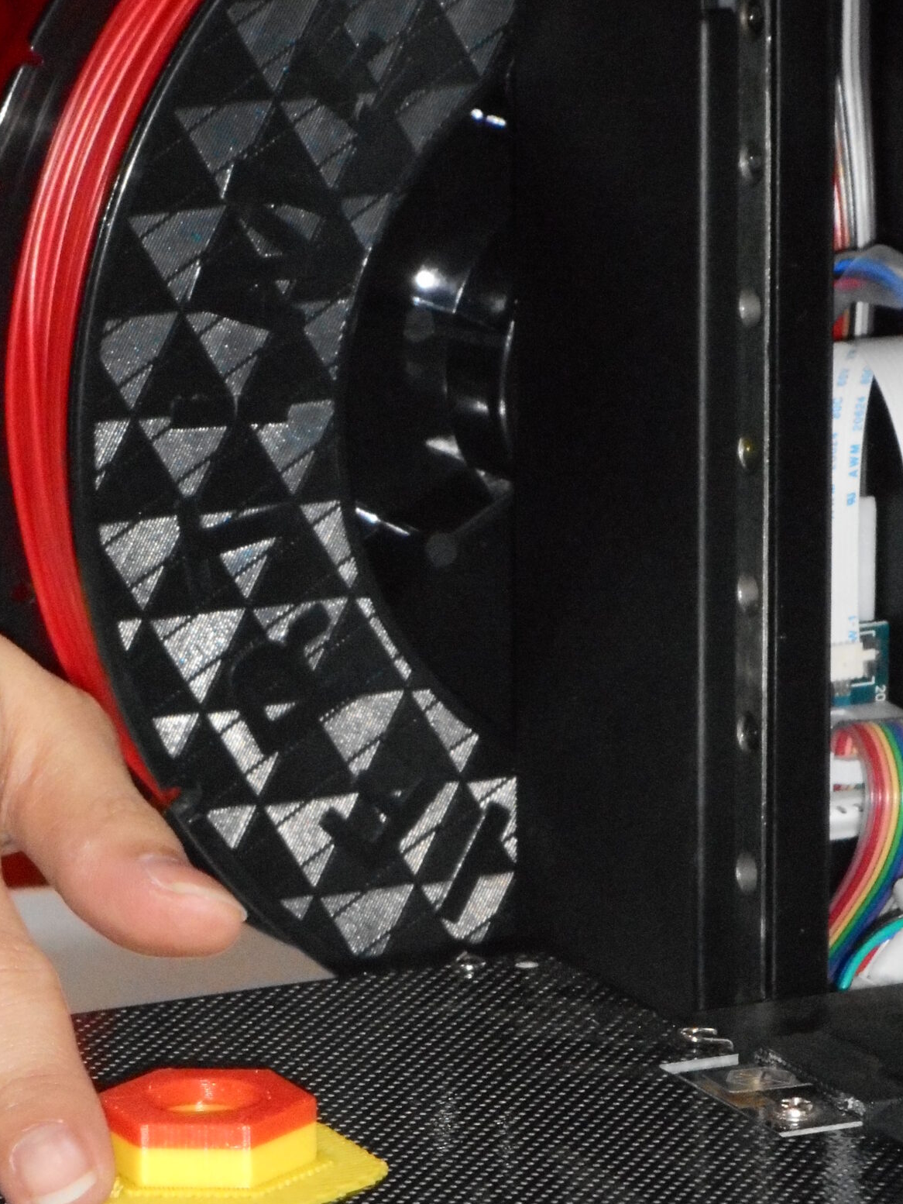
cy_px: 953
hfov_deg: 5.9
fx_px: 8763
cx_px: 216
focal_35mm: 252
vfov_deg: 7.8
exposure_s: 1/60
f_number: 6.2
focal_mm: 27.4
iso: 900
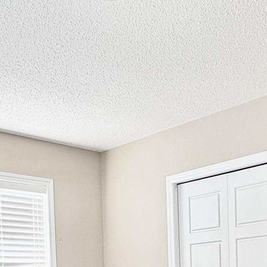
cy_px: 319
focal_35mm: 59
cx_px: 94
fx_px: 515
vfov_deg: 26.0
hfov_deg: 28.9
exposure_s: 1/60
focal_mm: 2.22
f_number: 2.2
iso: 250
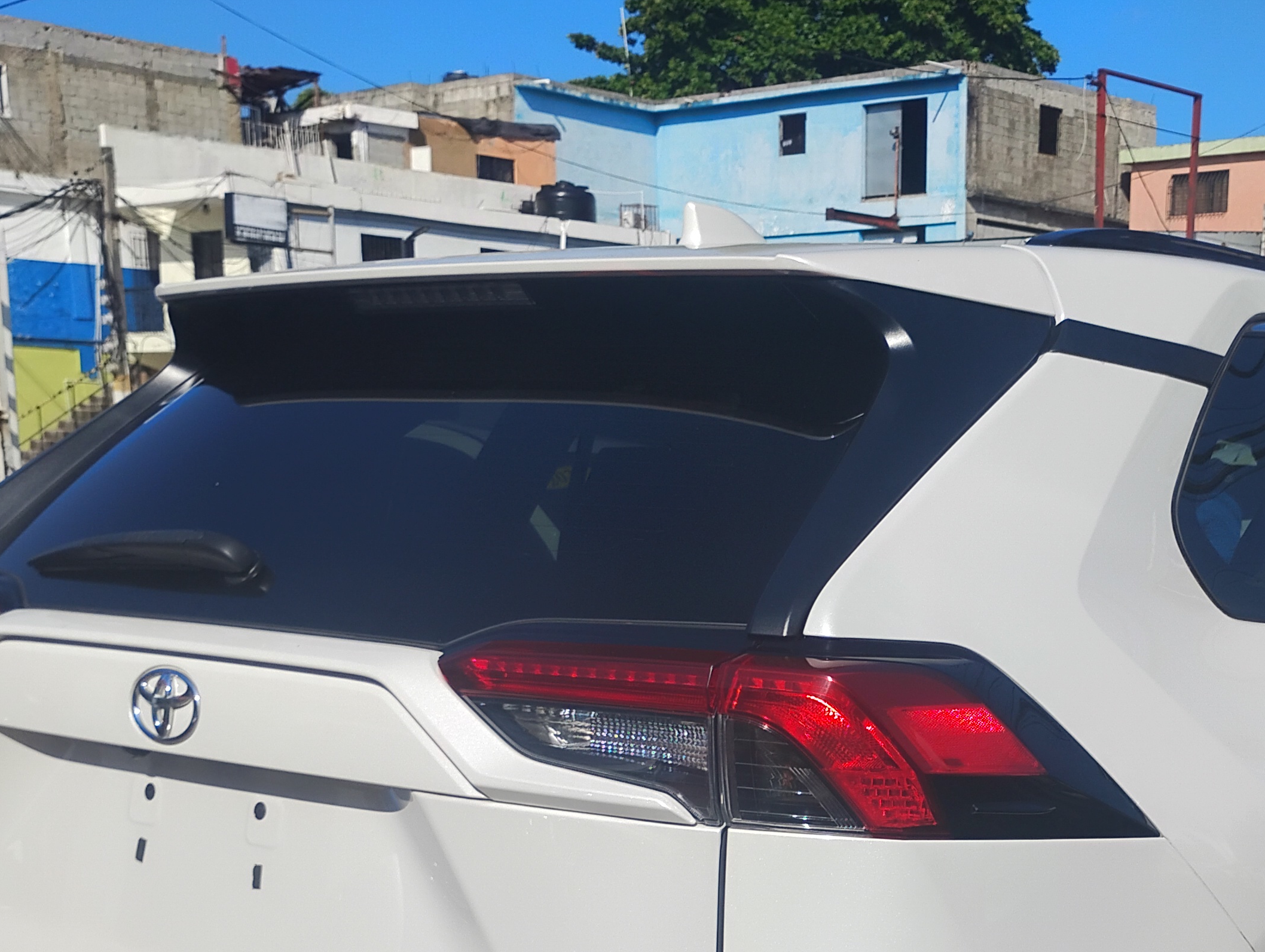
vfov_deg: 26.1
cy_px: 885
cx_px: 940
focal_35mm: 54
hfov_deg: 34.8
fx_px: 1976
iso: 100
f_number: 1.8
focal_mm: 4.26
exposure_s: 1/985
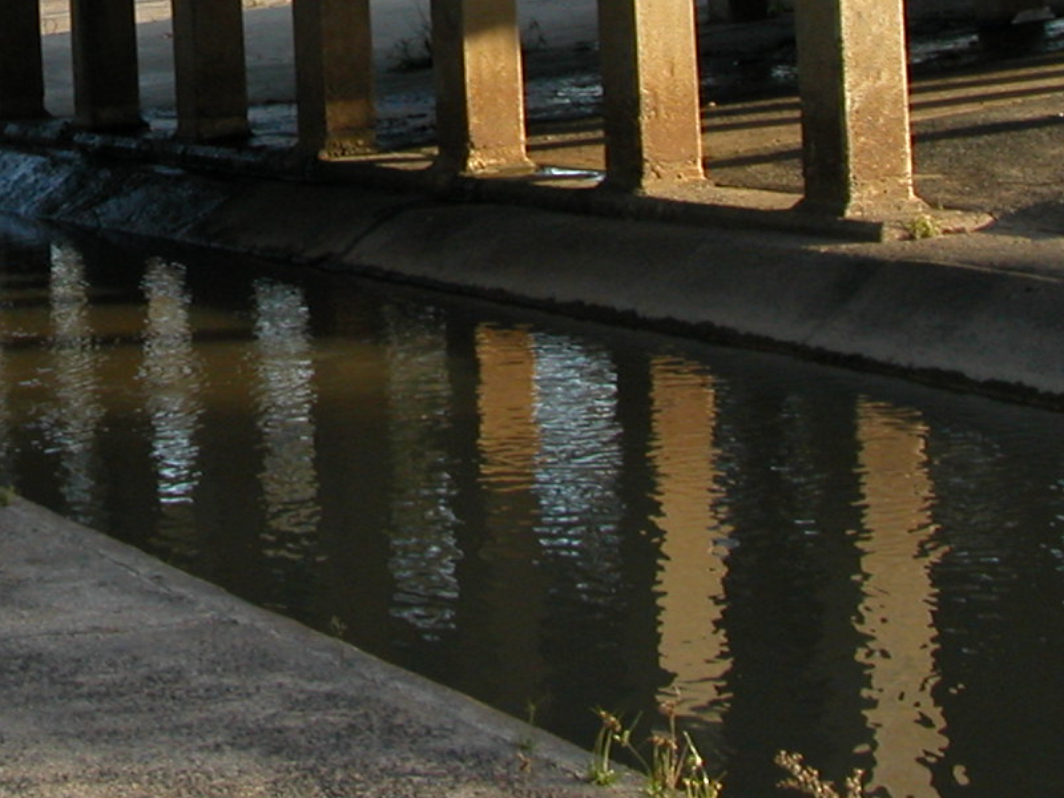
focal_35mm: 112
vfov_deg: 12.7
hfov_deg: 16.9
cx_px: -150
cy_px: -295
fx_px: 3443
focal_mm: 8.9
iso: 100
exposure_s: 1/162
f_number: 4.5
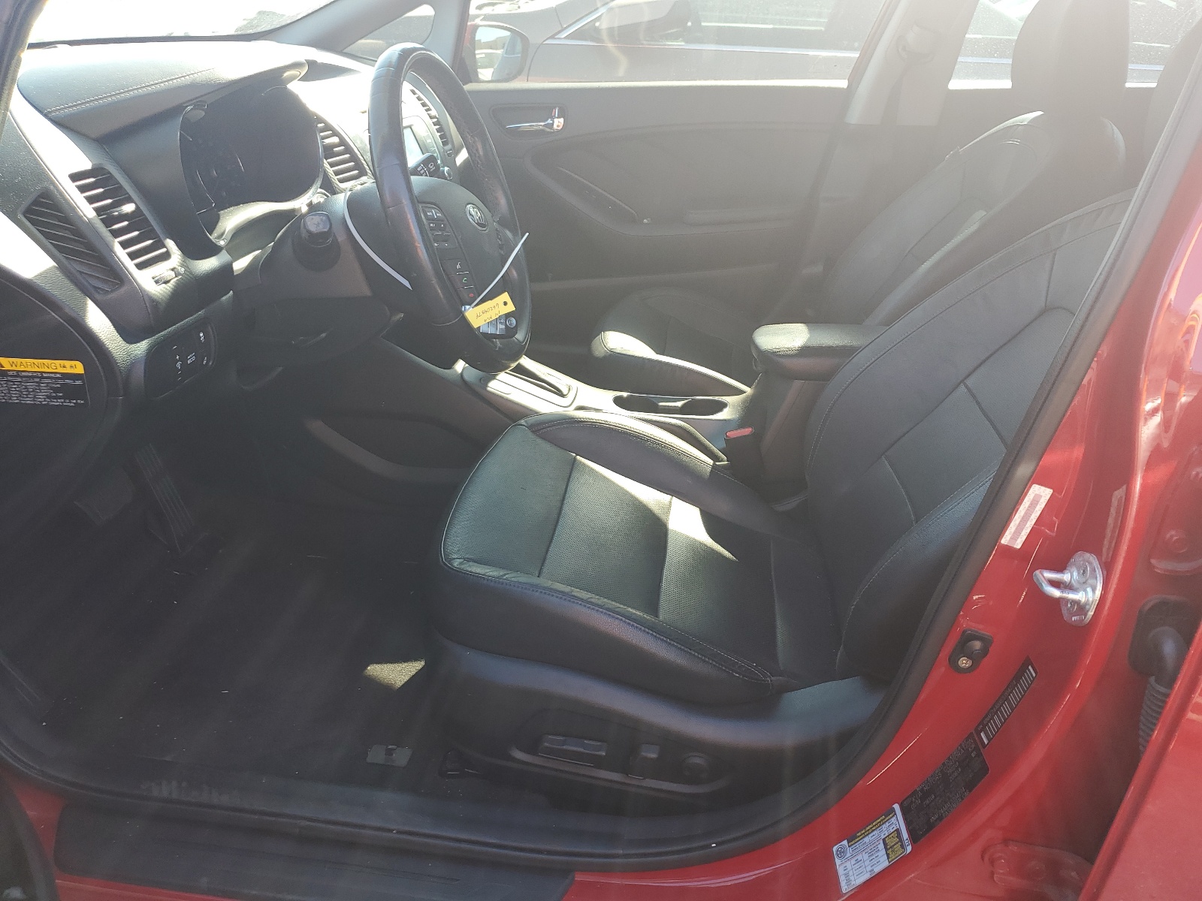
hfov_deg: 67.3
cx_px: 601
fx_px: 903
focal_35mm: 26
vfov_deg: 53.1
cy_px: 450
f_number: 1.5
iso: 50
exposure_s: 1/175
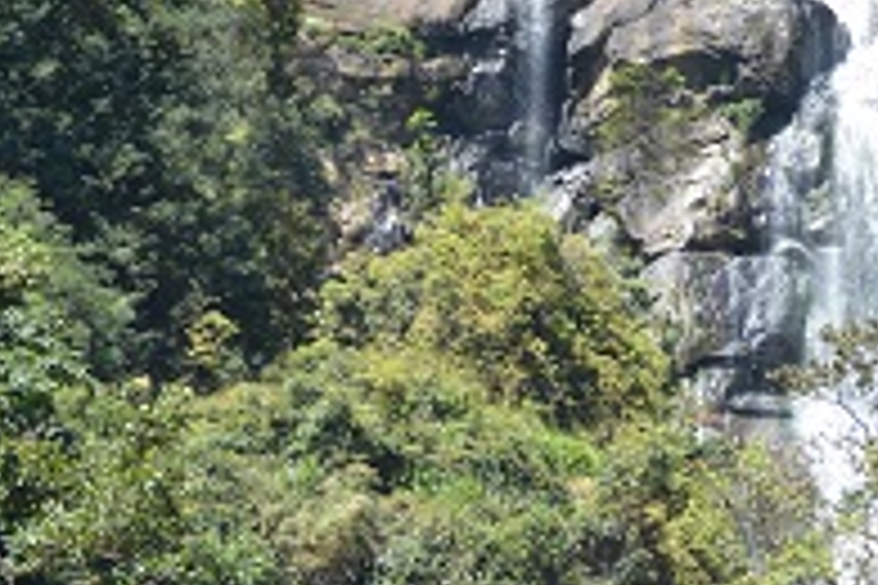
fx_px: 8438
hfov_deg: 5.9
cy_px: 362
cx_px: 928
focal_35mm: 346
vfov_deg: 4.0
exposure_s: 1/250
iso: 200
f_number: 8
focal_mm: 90
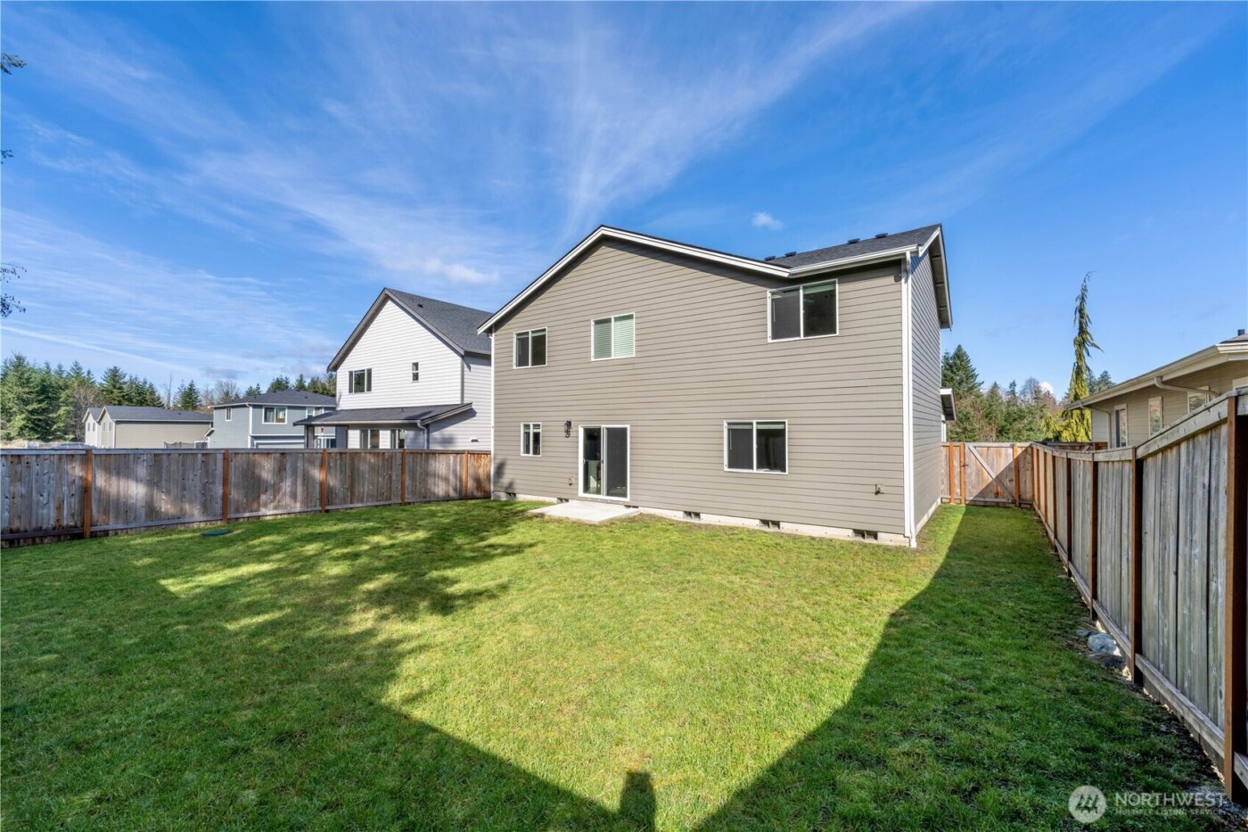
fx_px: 485
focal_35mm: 14
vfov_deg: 81.2
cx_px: 624
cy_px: 416
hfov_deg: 104.3
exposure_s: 1/640
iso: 100
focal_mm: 14
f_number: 11
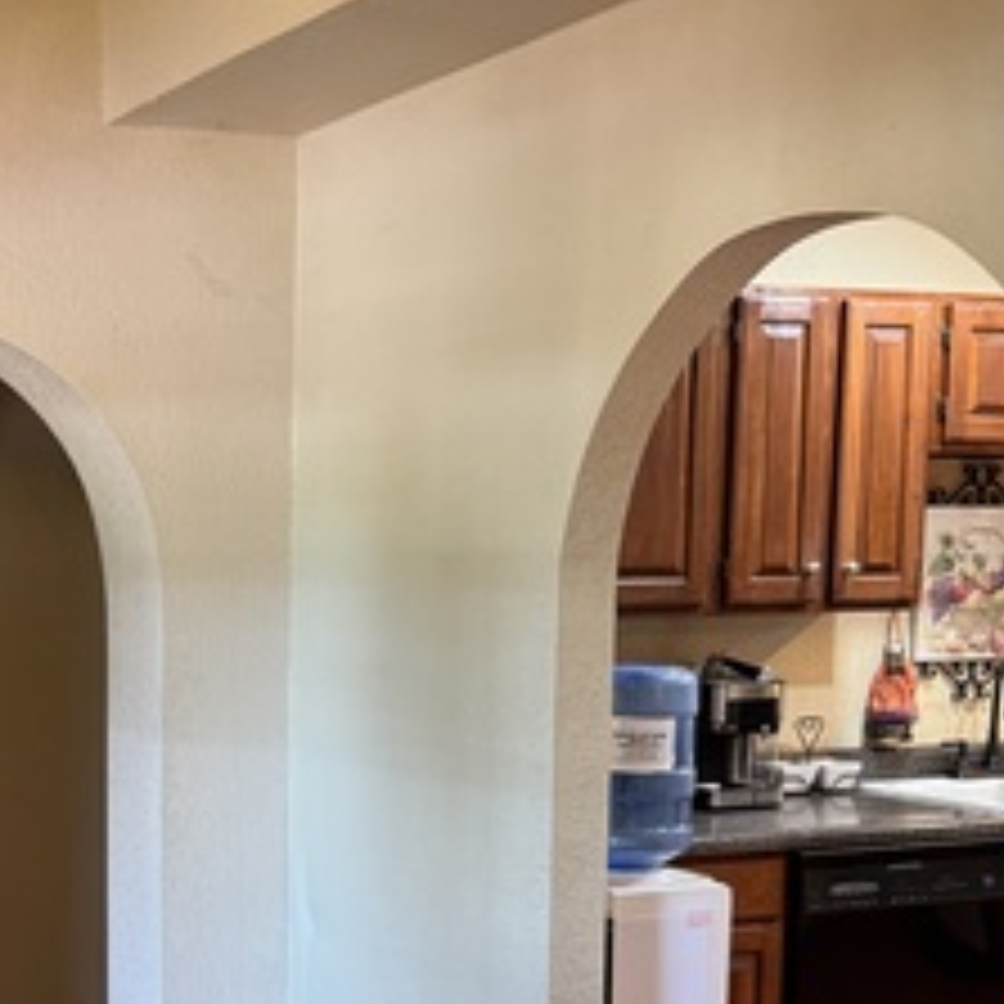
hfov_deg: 27.2
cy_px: 779
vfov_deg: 27.7
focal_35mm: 61
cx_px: 104
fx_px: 2002
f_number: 1.78
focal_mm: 6.76
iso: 400
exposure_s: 1/60
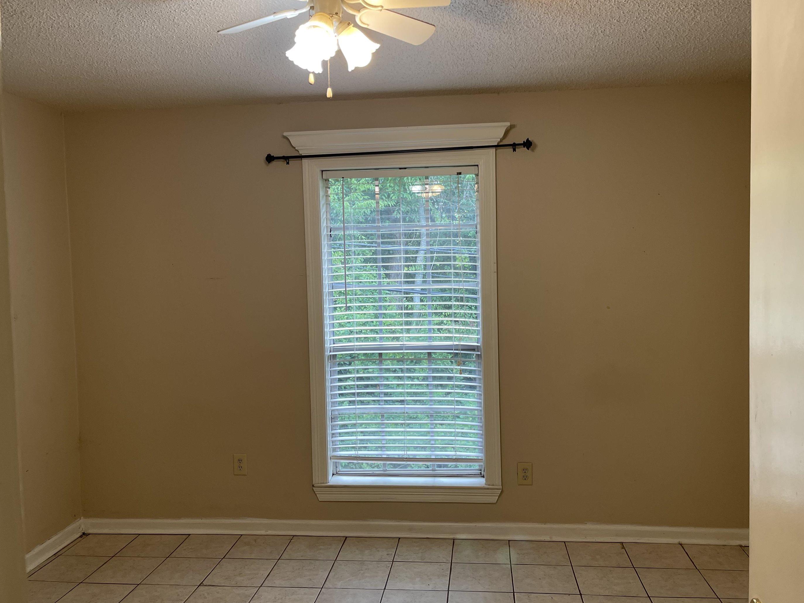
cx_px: 416
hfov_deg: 61.6
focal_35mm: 29
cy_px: 299
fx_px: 674
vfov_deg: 48.2
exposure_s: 1/120
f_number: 1.6
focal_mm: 5.1
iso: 125
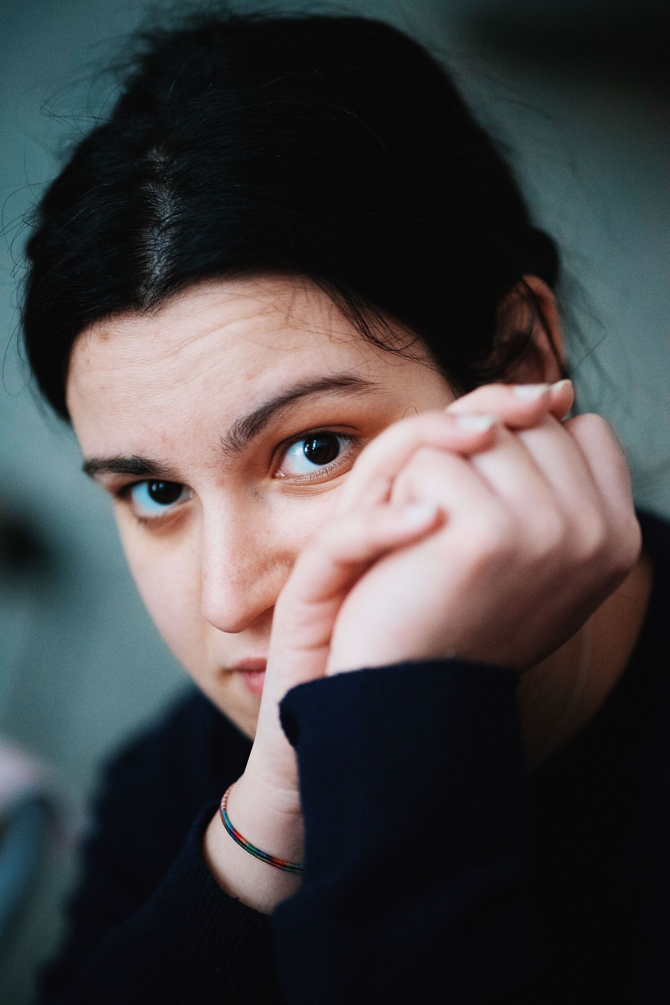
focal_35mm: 85
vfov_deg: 23.9
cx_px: 335
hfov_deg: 16.1
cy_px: 502
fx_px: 2373
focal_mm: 85
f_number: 1.8
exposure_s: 1/640
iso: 2000
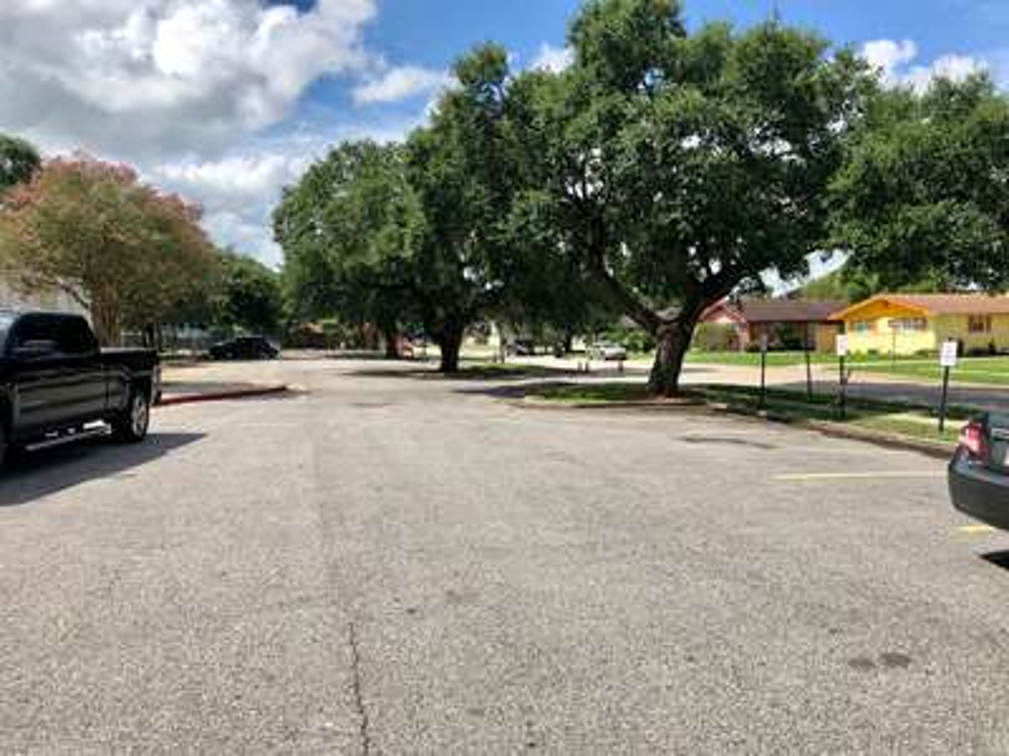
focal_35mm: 28
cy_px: 378
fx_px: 816
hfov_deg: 63.4
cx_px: 504
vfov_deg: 49.7
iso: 20
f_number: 1.8
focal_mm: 4
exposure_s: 1/2088
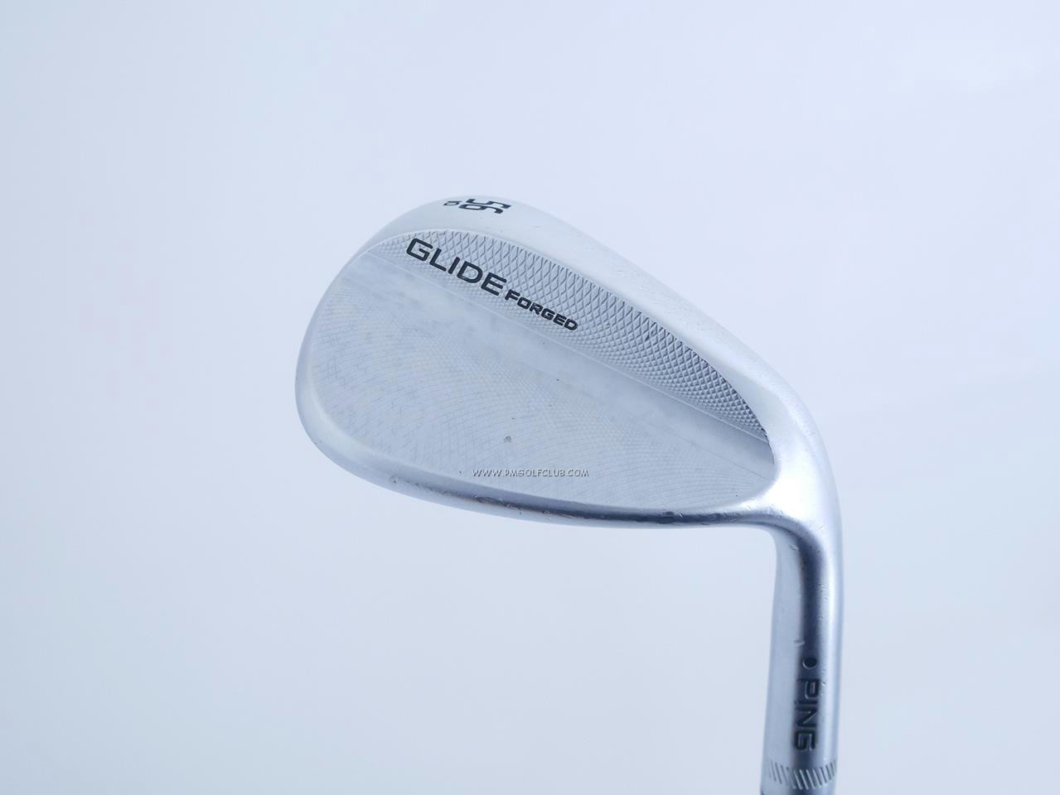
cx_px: 530
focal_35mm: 50
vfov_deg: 29.1
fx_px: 1532
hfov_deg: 38.2
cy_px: 398
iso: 1600
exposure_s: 1/100
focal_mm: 25
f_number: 4.5
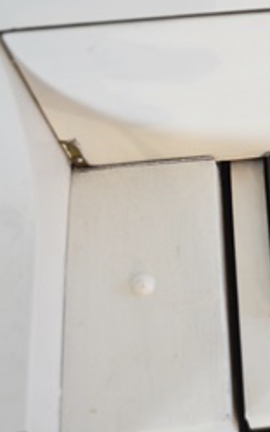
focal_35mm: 66
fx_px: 778
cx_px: 453
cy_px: 214
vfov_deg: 31.1
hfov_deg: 17.0
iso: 400
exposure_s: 1/60
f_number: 4
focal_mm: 18
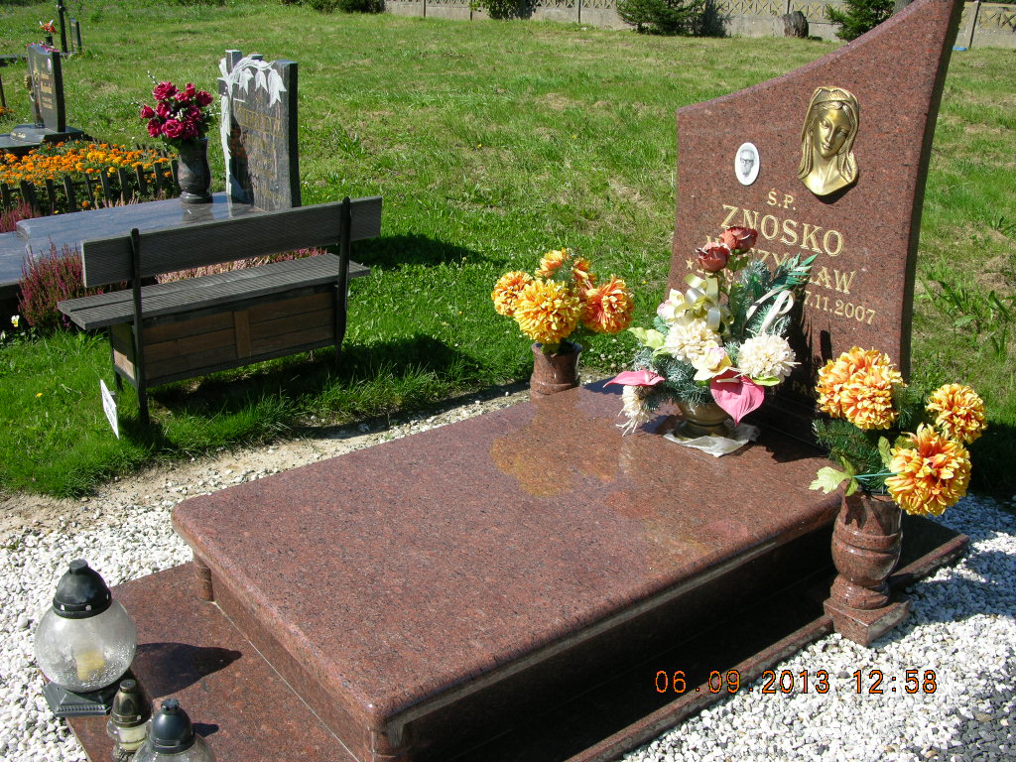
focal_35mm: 35
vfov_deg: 40.7
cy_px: 381
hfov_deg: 52.6
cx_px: 508
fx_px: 1027
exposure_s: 1/240
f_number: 5.6
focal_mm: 8.9
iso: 50
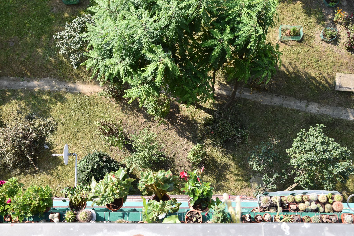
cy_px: 118
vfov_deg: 35.5
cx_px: 177
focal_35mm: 38
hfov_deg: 51.3
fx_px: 369
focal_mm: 25
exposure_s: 1/250
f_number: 8
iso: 360
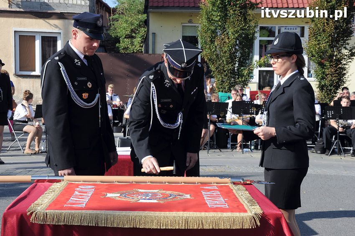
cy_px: 118
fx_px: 739
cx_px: 178
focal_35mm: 75
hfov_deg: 27.0
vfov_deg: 18.1
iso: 400
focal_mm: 50
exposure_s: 1/400
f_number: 10
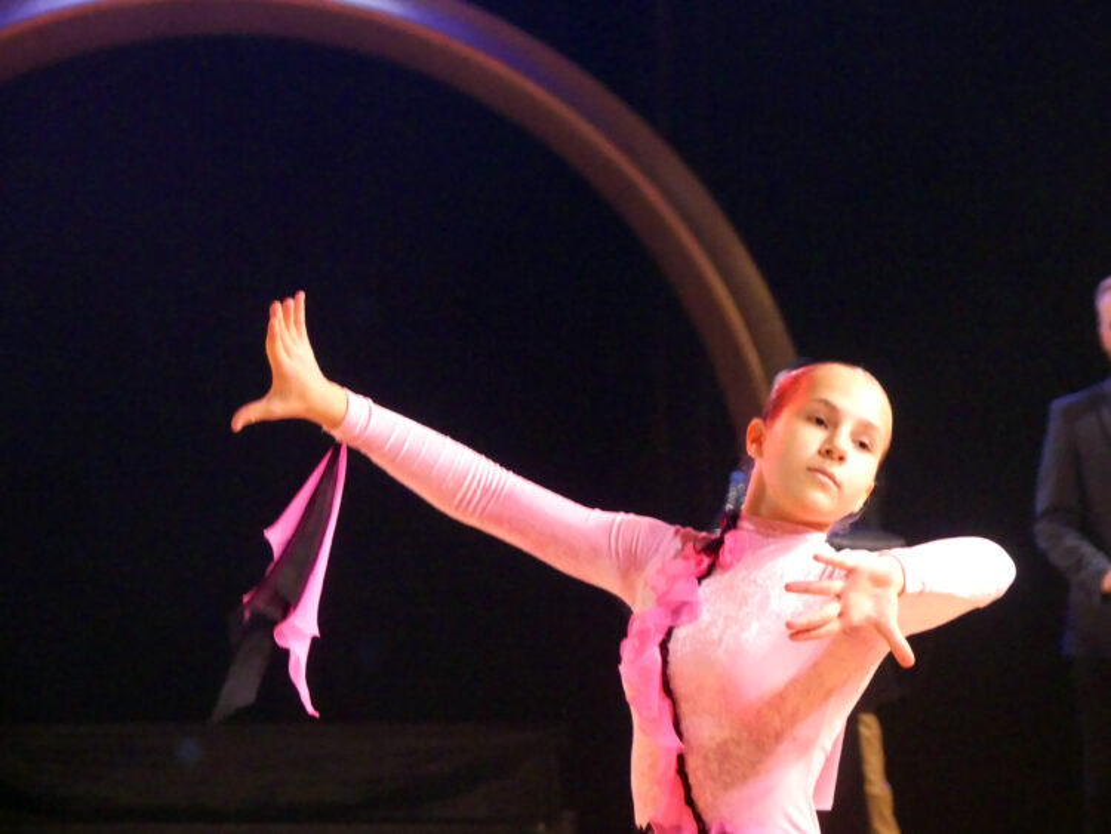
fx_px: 9632
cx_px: 556
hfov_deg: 6.6
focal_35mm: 300
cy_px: 417
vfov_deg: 5.0
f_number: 2.8
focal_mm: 54.1
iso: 1250
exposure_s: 1/100
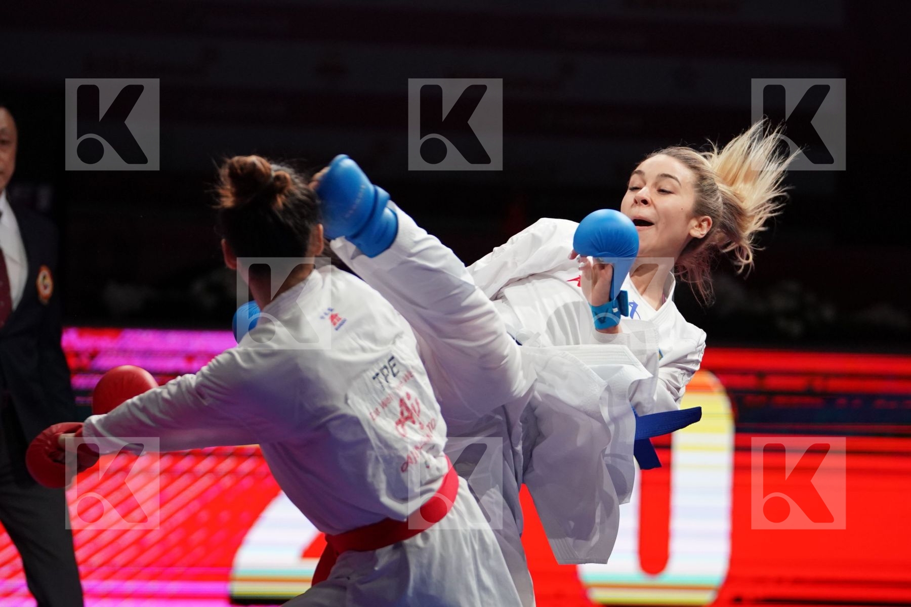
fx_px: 5719
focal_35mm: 226
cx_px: 456
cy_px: 304
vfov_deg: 6.1
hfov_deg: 9.1
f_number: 2.8
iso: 2500
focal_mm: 151
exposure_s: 1/1000
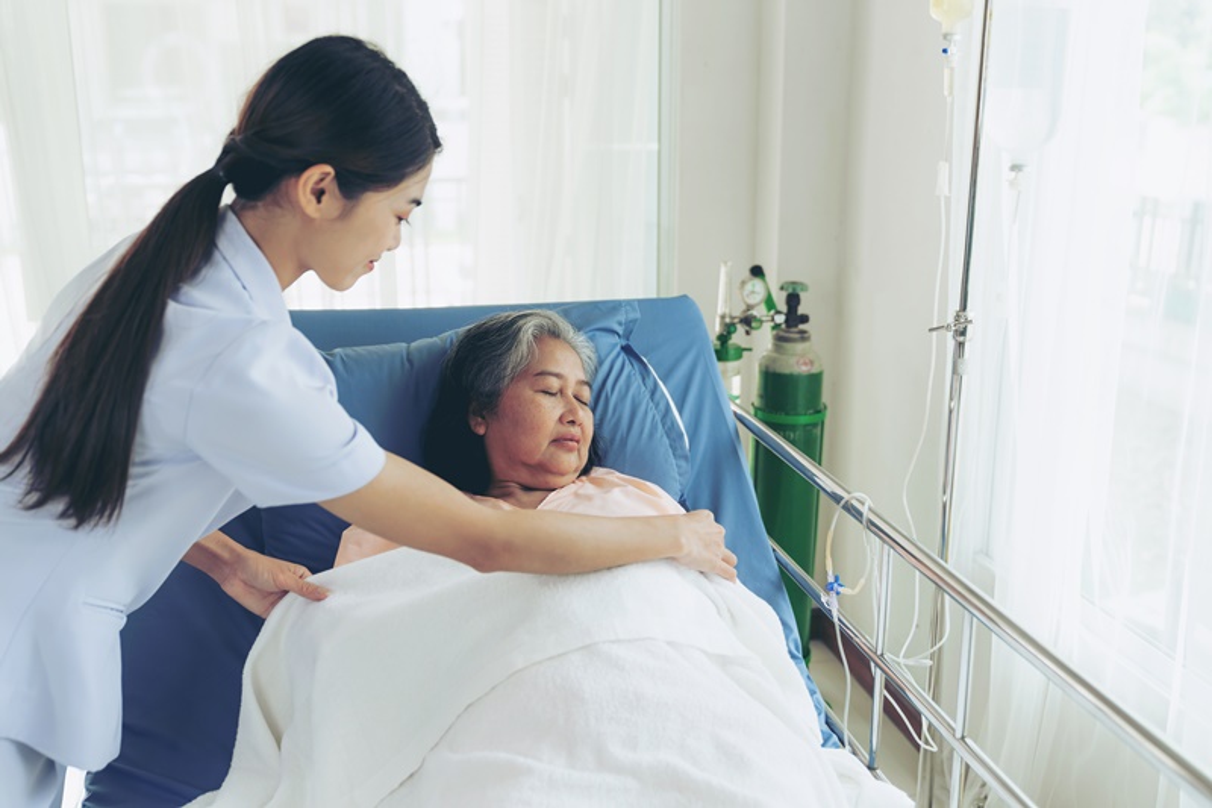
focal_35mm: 36
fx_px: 1212
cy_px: 404
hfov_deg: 53.1
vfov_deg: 36.9
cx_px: 606
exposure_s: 1/125
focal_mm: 36
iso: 100
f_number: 2.8
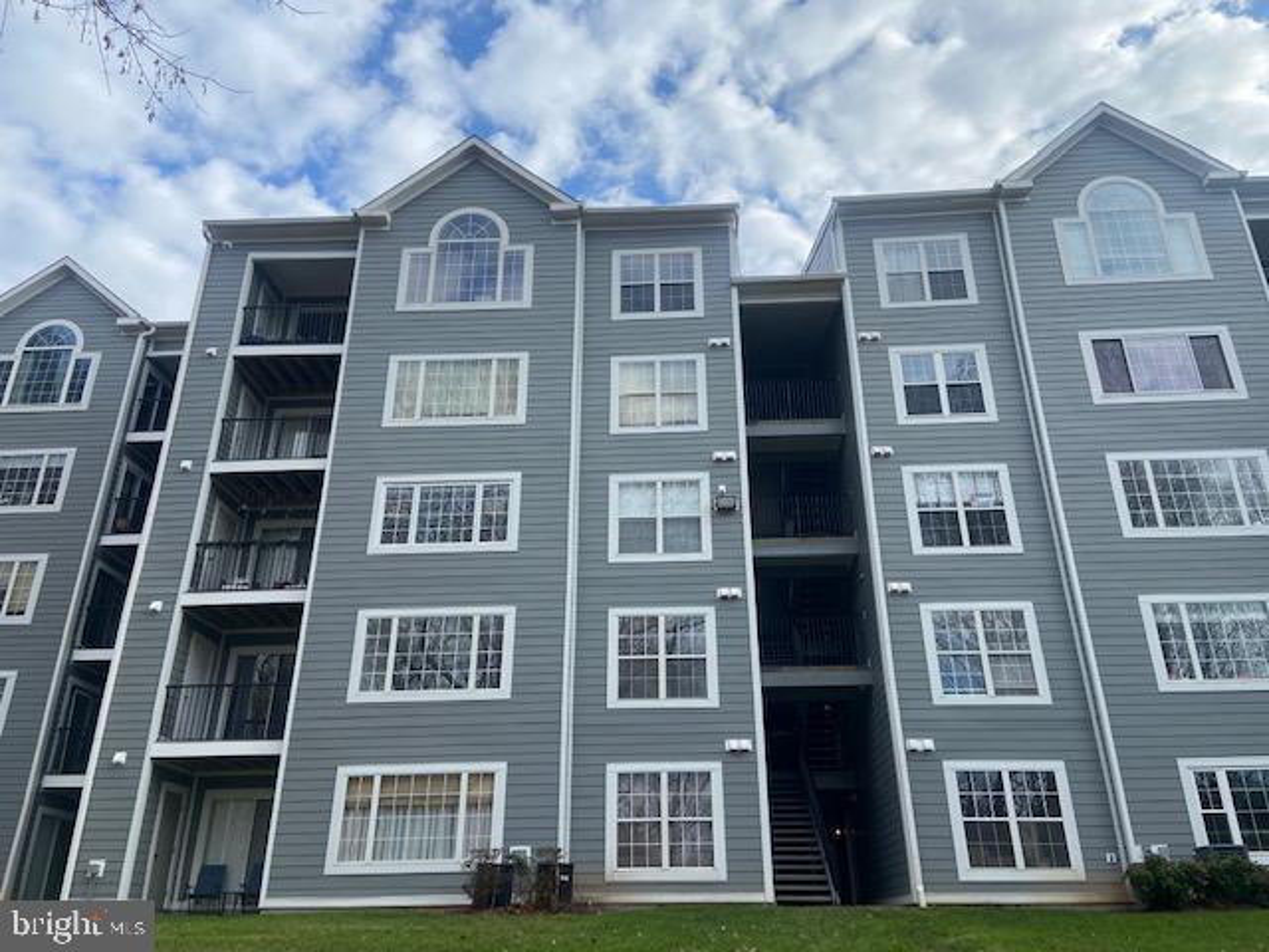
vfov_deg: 53.1
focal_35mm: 26
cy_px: 476
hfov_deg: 67.3
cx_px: 634
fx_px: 953
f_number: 1.8
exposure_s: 1/1565
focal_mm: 4.25
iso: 32
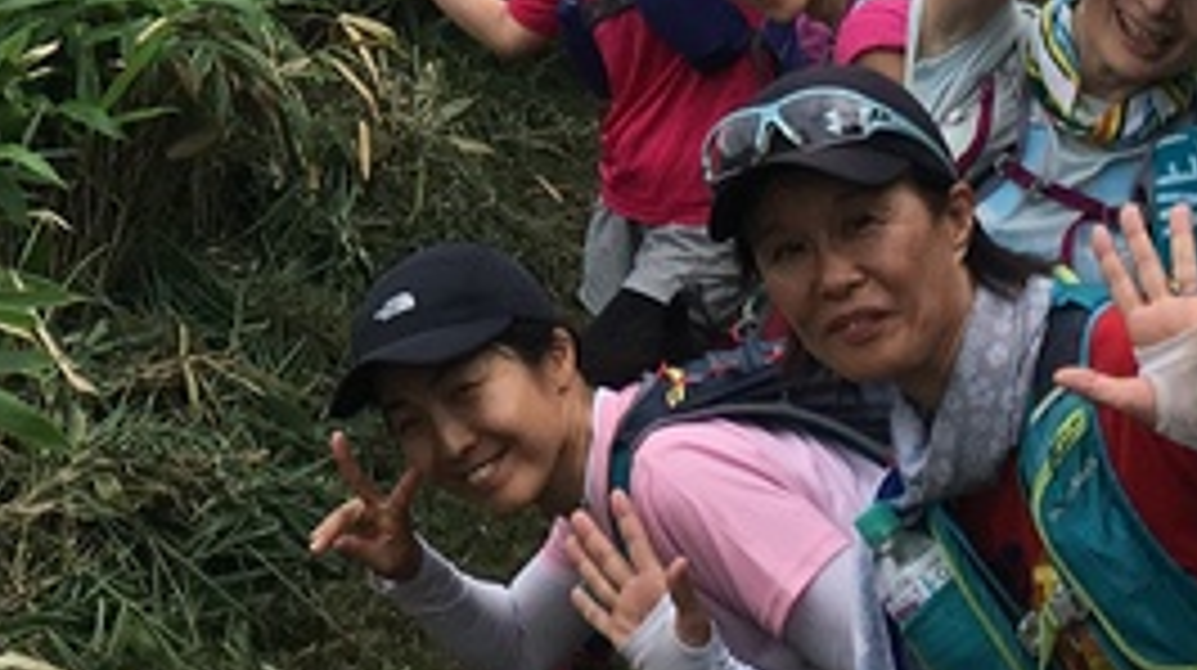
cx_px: -135
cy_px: -634
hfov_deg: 17.4
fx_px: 3773
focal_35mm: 119
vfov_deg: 9.5
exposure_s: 1/1350
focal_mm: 4.15
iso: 25
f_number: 2.2
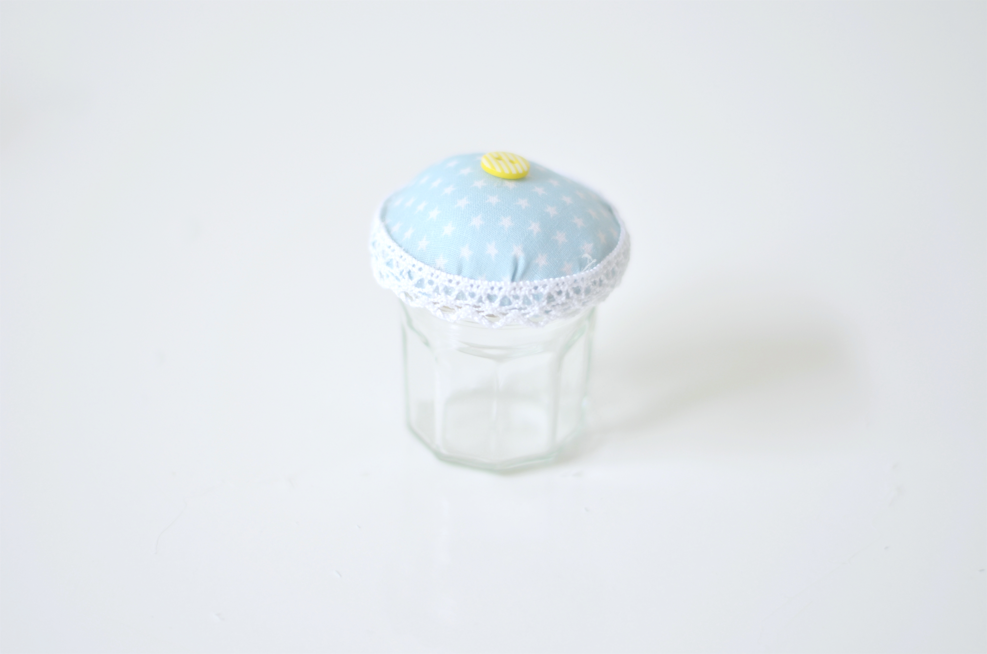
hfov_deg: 27.0
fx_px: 2052
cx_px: 494
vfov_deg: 18.1
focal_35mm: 75
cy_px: 327
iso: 200
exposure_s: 1/125
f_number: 1.8
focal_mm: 50
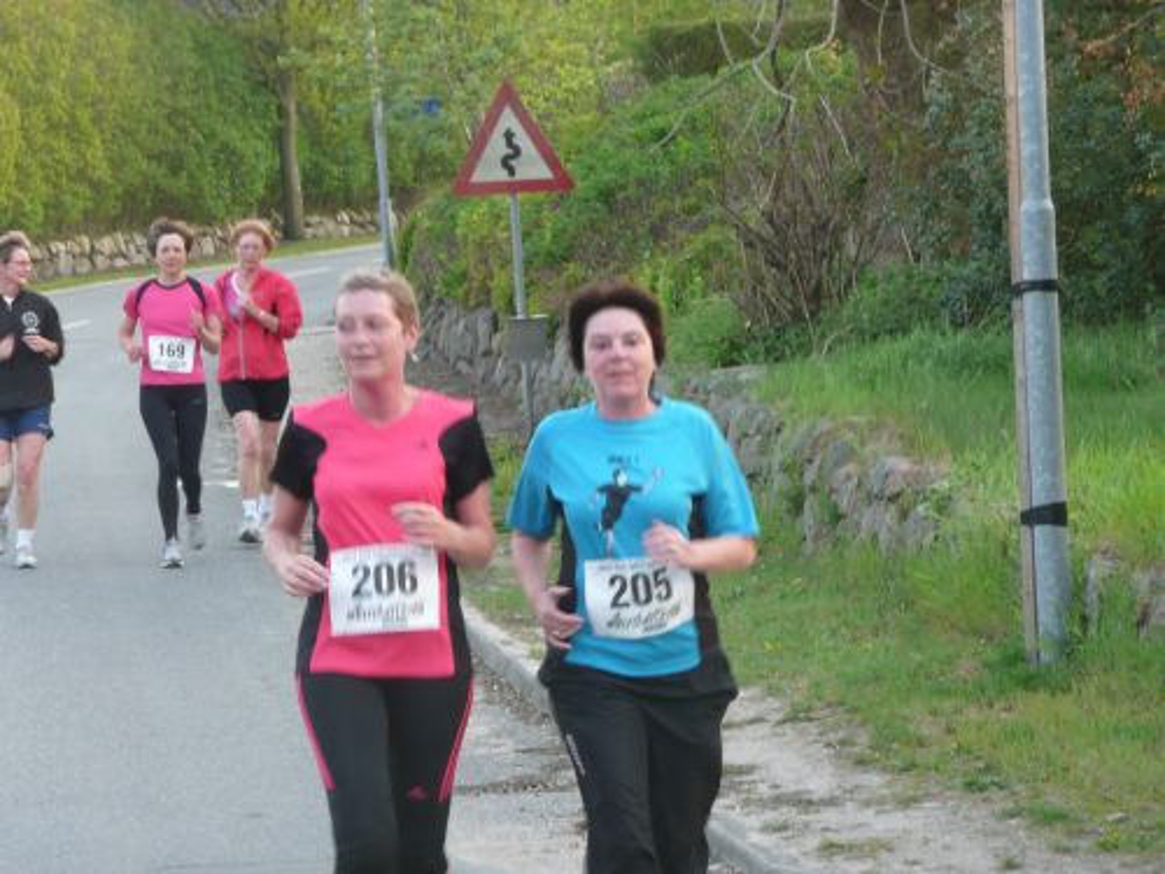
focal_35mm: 189
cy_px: 437
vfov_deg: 7.9
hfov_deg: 10.5
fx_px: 6361
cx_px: 582
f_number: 4.8
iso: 100
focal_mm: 31
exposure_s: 1/30
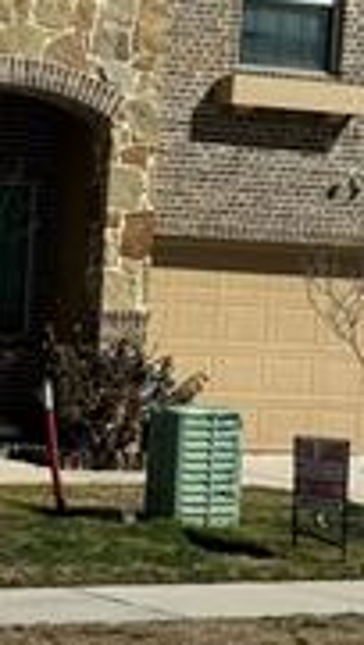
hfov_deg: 10.4
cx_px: -257
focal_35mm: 111
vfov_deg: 19.1
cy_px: 527
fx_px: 1902
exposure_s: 1/10417
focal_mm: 6.76
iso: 80
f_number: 1.78
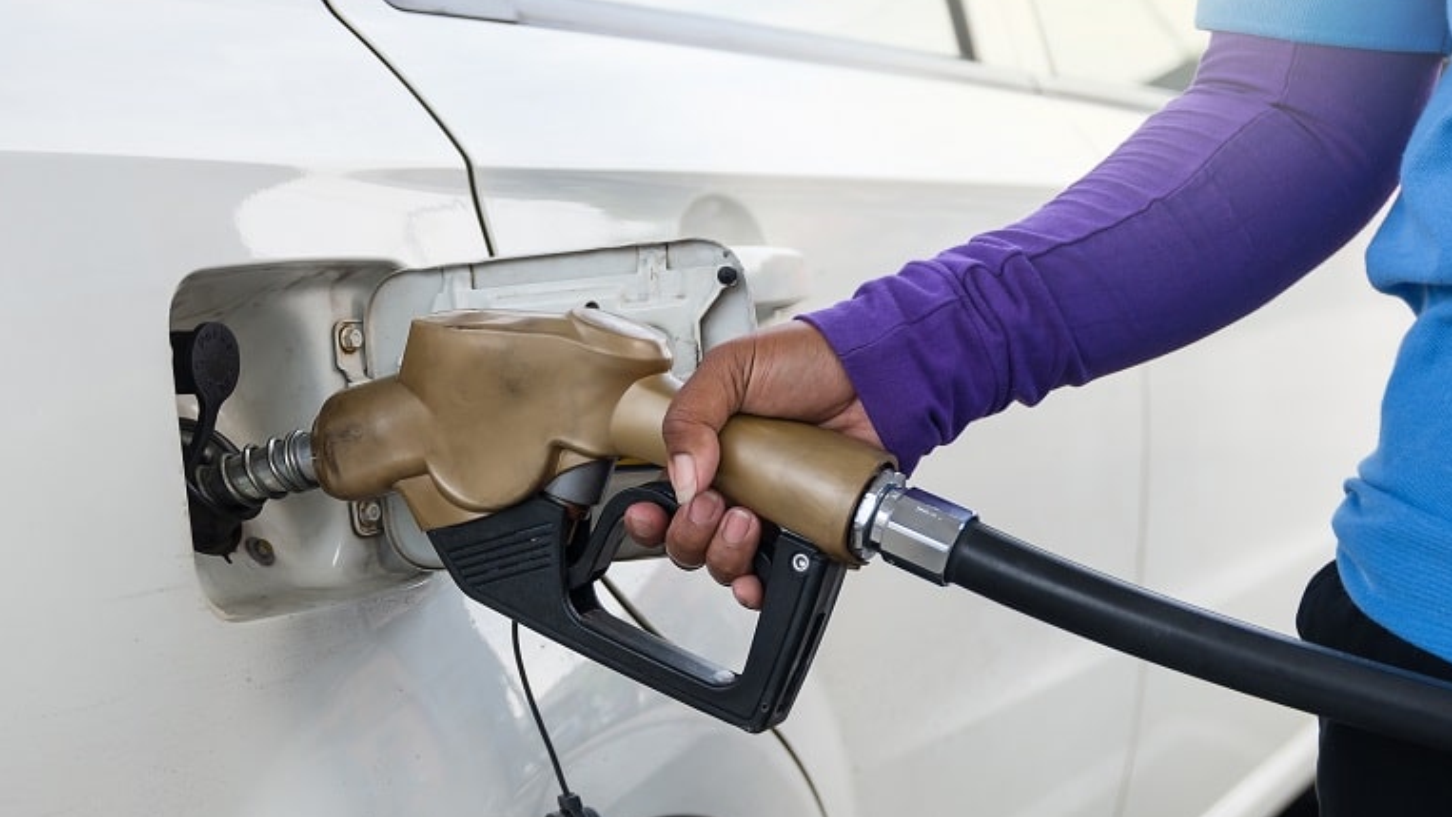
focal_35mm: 74
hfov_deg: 28.6
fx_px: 2849
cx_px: 624
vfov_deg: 16.3
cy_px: 480
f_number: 4
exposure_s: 1/160
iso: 200
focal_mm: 40
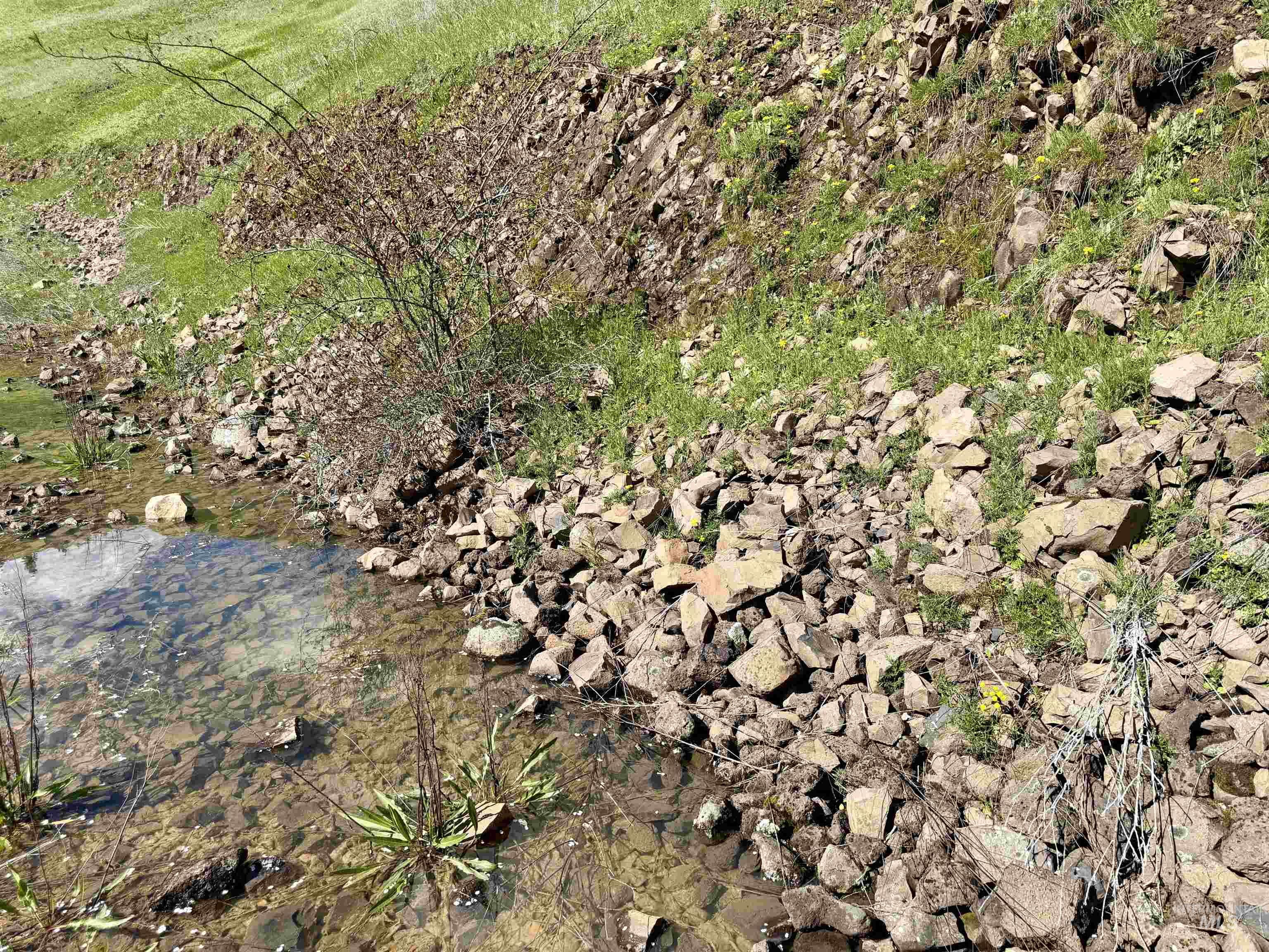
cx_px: 634
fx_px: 880
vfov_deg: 56.8
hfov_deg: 71.6
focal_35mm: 24
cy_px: 476
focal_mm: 6.76
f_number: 1.78
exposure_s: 1/2907
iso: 80
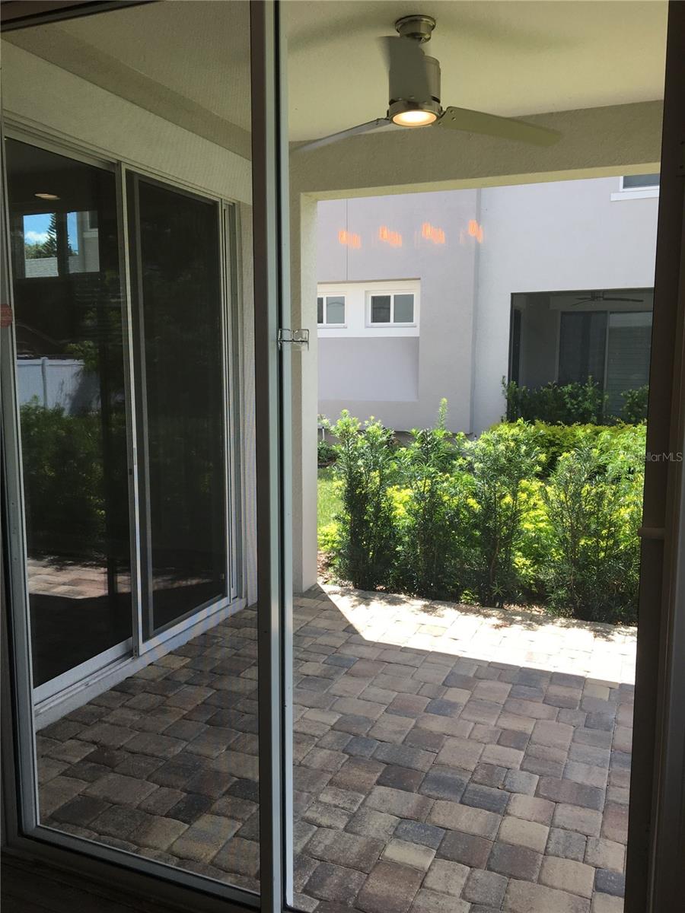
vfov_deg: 61.7
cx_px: 342
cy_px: 456
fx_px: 765
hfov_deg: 48.2
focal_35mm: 29
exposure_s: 1/300
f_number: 2.2
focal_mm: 4.15
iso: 25
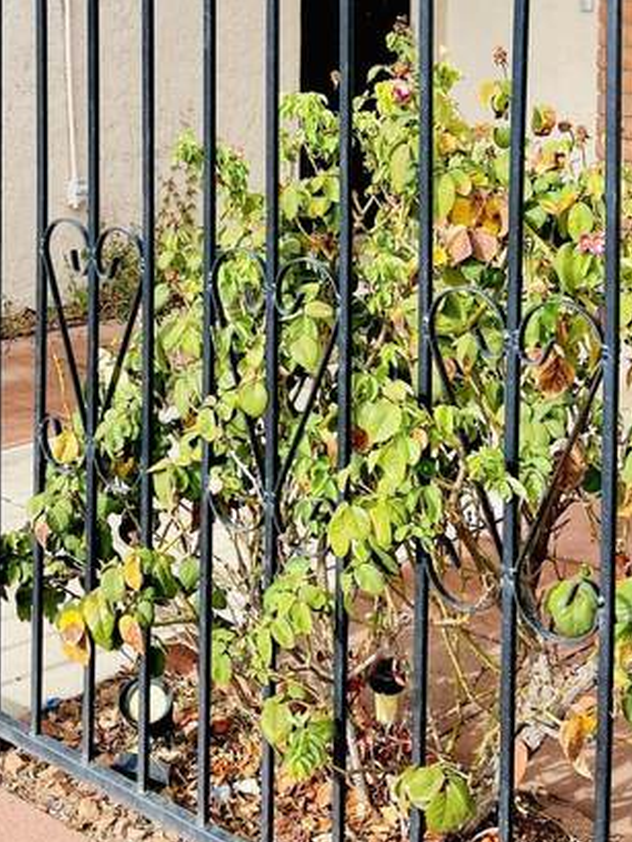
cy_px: 62
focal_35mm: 61
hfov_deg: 23.4
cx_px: 64
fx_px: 1484
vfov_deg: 30.1
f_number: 1.6
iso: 50
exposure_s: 1/1946
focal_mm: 5.1
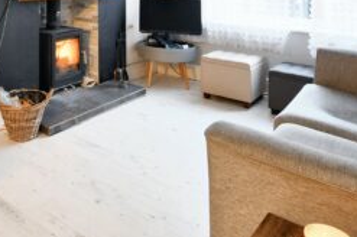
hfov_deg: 51.3
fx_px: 347
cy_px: -31
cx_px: 74
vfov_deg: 32.6
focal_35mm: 35
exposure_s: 1/15
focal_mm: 10
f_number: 4.5
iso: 560
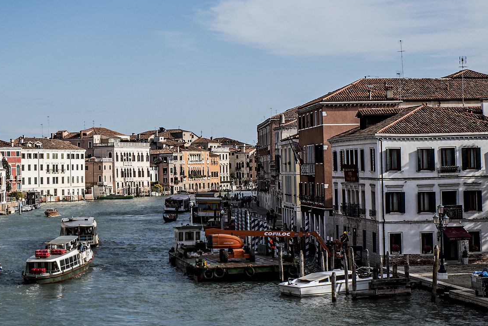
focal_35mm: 90
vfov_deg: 15.2
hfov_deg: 22.1
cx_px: 57
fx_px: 1221
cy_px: 140
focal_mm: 42
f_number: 13
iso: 250
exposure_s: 1/400
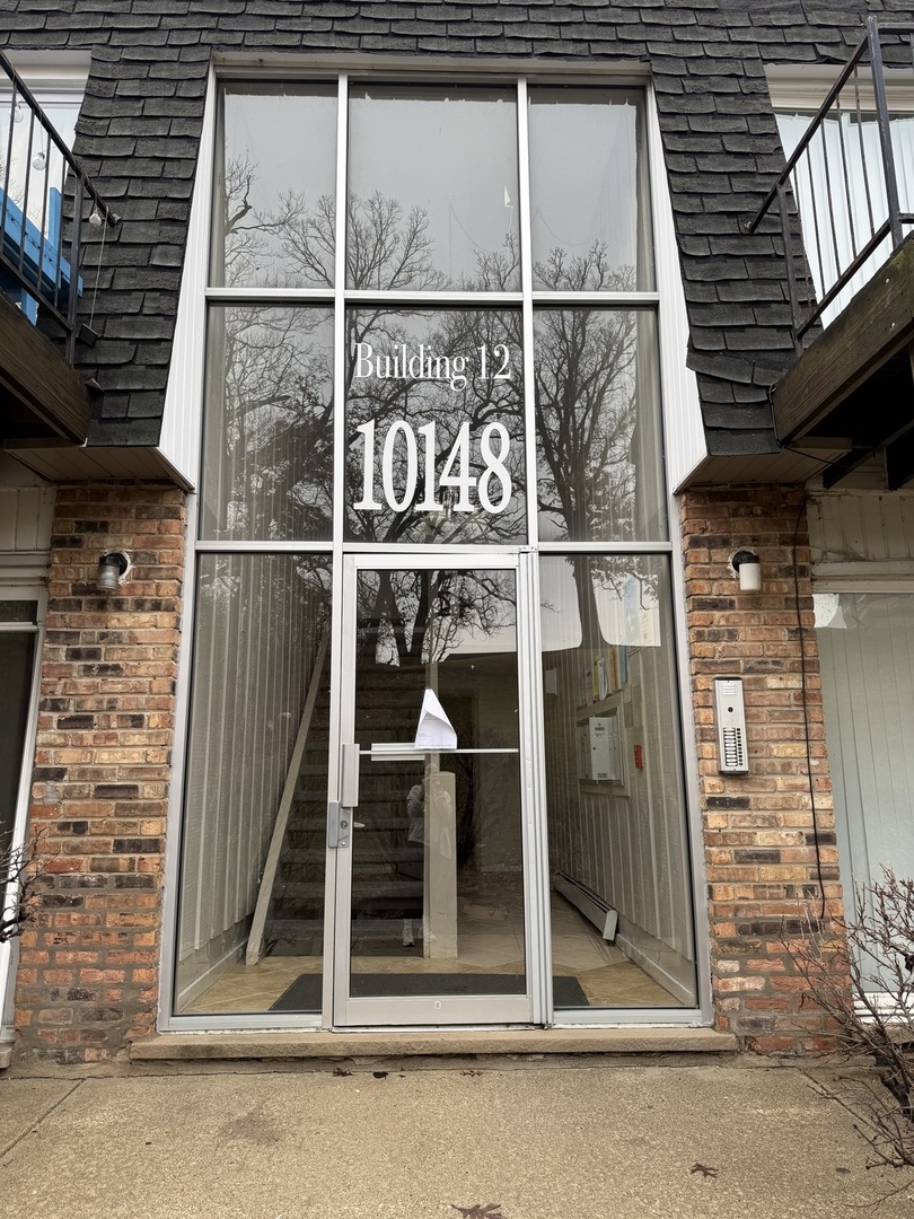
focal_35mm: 24
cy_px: 610
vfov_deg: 71.6
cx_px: 457
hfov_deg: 56.8
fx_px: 845
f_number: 1.78
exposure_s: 1/453
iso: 80
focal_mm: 6.76
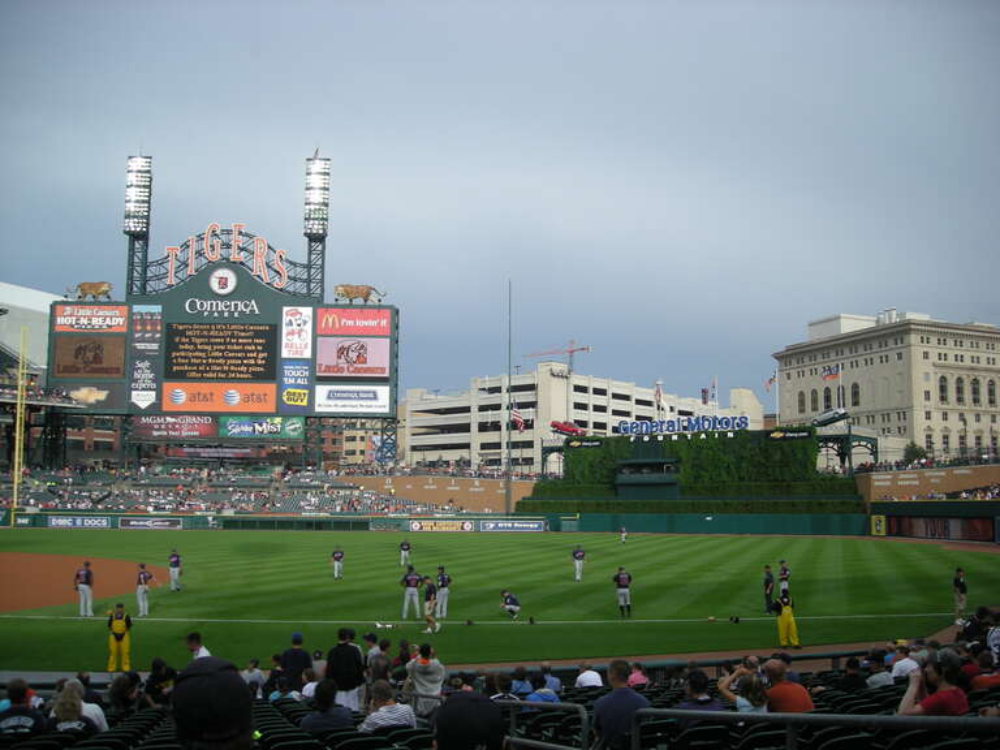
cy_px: 375
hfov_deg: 52.6
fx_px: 1011
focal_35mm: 35
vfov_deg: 40.7
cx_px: 500
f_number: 5.7
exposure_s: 1/160
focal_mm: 5.7
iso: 50
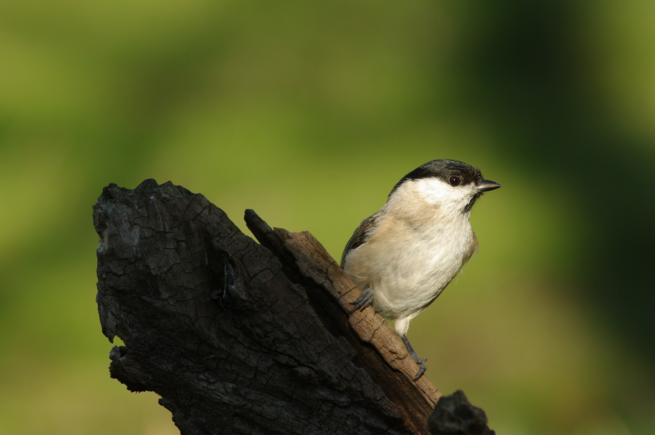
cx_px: 328
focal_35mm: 450
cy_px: 218
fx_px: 8177
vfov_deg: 3.0
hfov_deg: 4.6
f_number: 8
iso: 200
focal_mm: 300
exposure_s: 1/180
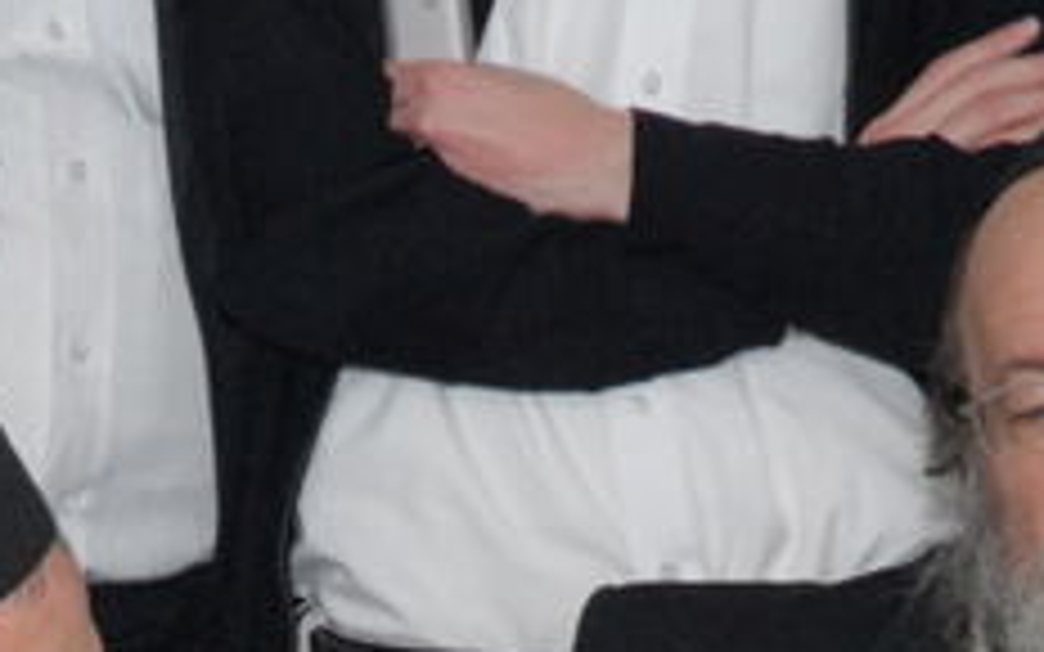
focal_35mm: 359
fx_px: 10214
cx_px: 410
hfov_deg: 5.9
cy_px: 1048
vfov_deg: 3.6
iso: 1000
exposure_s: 1/50
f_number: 5.6
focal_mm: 68
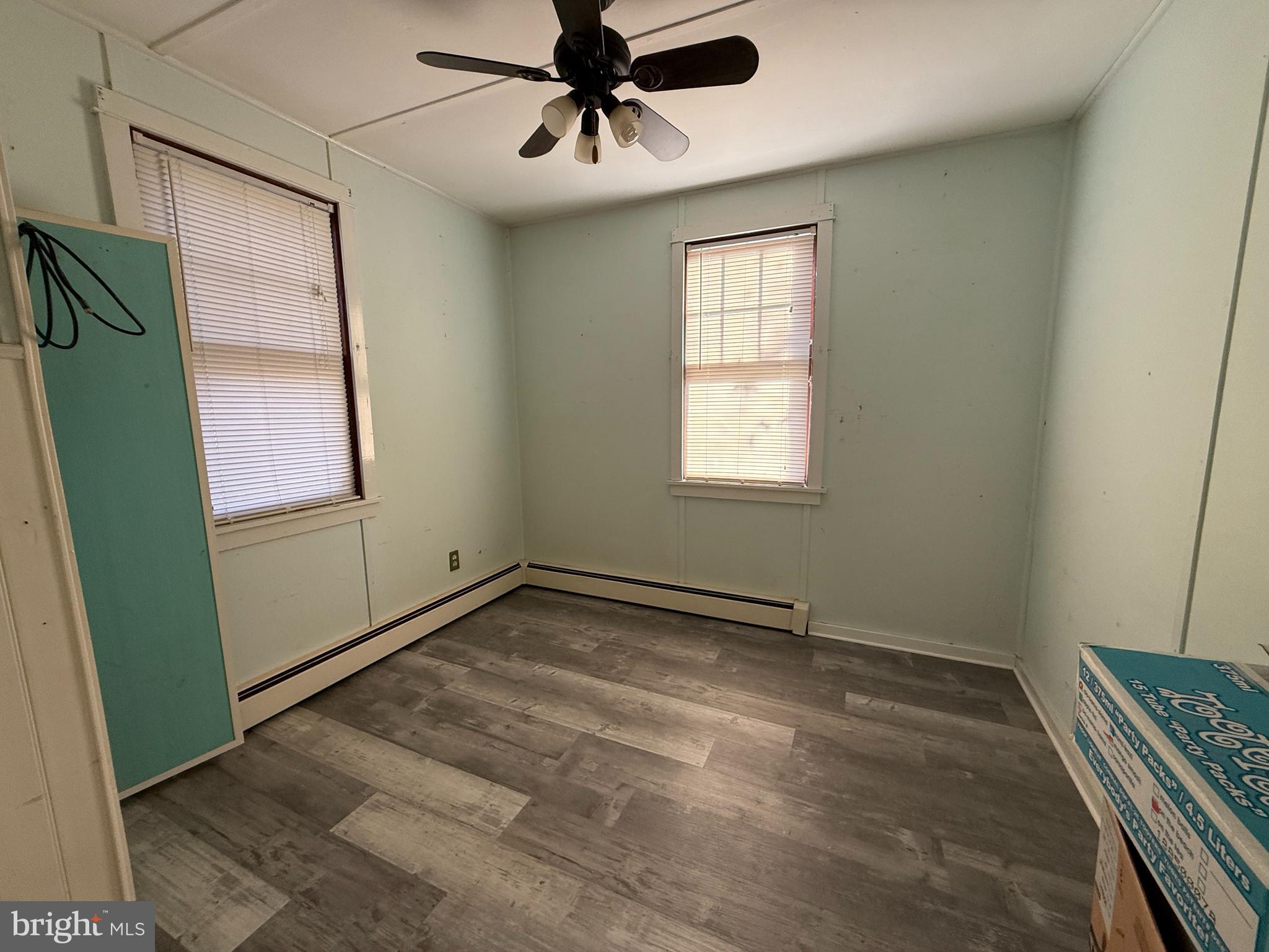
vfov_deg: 85.7
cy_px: 476
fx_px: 513
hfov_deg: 102.1
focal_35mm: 14
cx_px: 634
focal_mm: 2.22
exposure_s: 1/99
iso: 160
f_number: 2.2
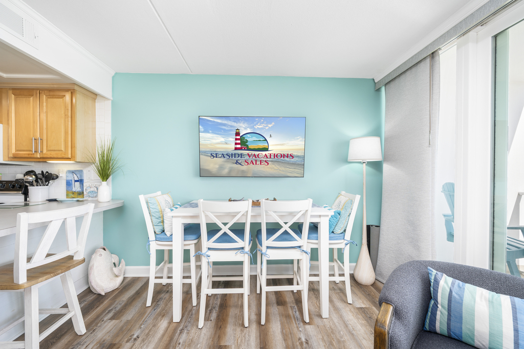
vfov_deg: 85.4
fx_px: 189
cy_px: 174
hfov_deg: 108.3
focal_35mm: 13
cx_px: 262
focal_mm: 13
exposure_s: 1/30
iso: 320
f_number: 8
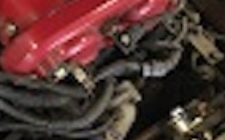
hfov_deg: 22.8
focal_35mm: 84
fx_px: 514
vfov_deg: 14.7
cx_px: -40
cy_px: -48
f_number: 2.2
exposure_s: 1/8
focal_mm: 4.15
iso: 80
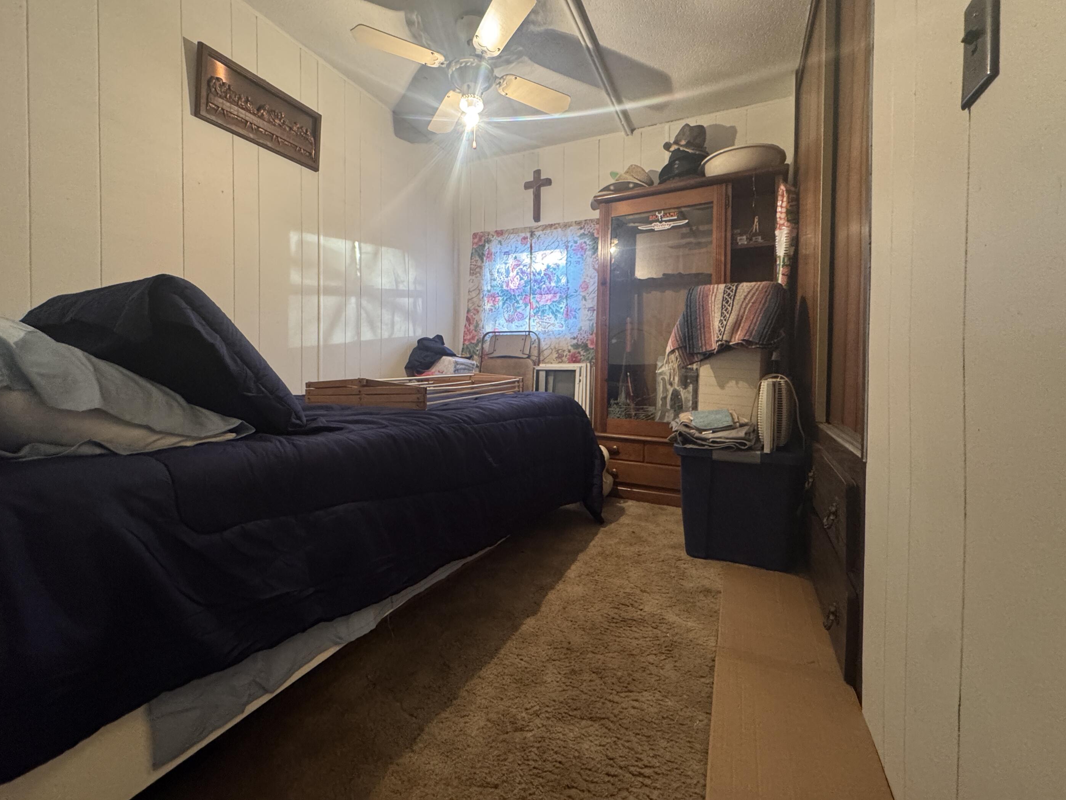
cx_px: 523
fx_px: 462
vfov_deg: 81.6
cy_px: 373
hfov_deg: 98.2
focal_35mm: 15
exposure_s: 1/60
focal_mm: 2.22
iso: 500
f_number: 2.2
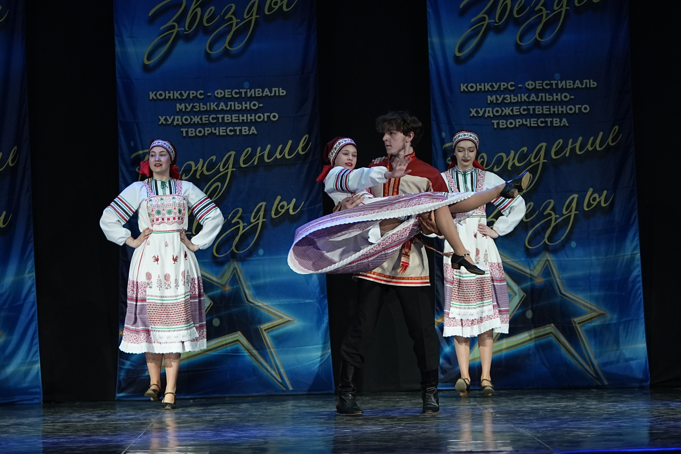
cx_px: 340
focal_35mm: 172
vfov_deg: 8.0
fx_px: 3254
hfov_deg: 11.9
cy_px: 227
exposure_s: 1/400
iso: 2000
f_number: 2.8
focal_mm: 115
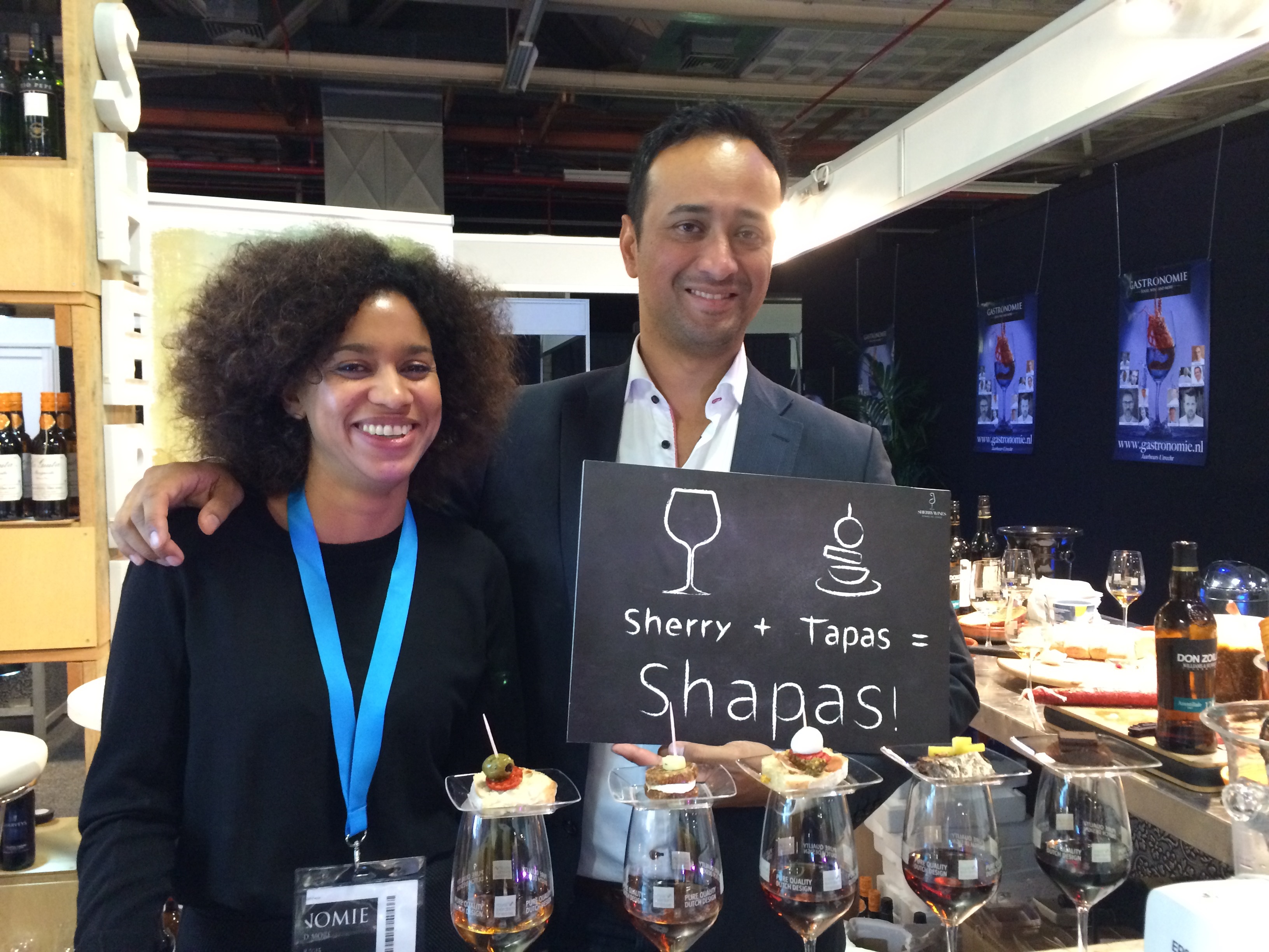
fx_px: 1063
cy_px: 476
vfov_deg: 48.2
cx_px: 634
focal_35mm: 29
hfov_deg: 61.7
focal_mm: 4.15
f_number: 2.2
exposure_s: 1/17
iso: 320
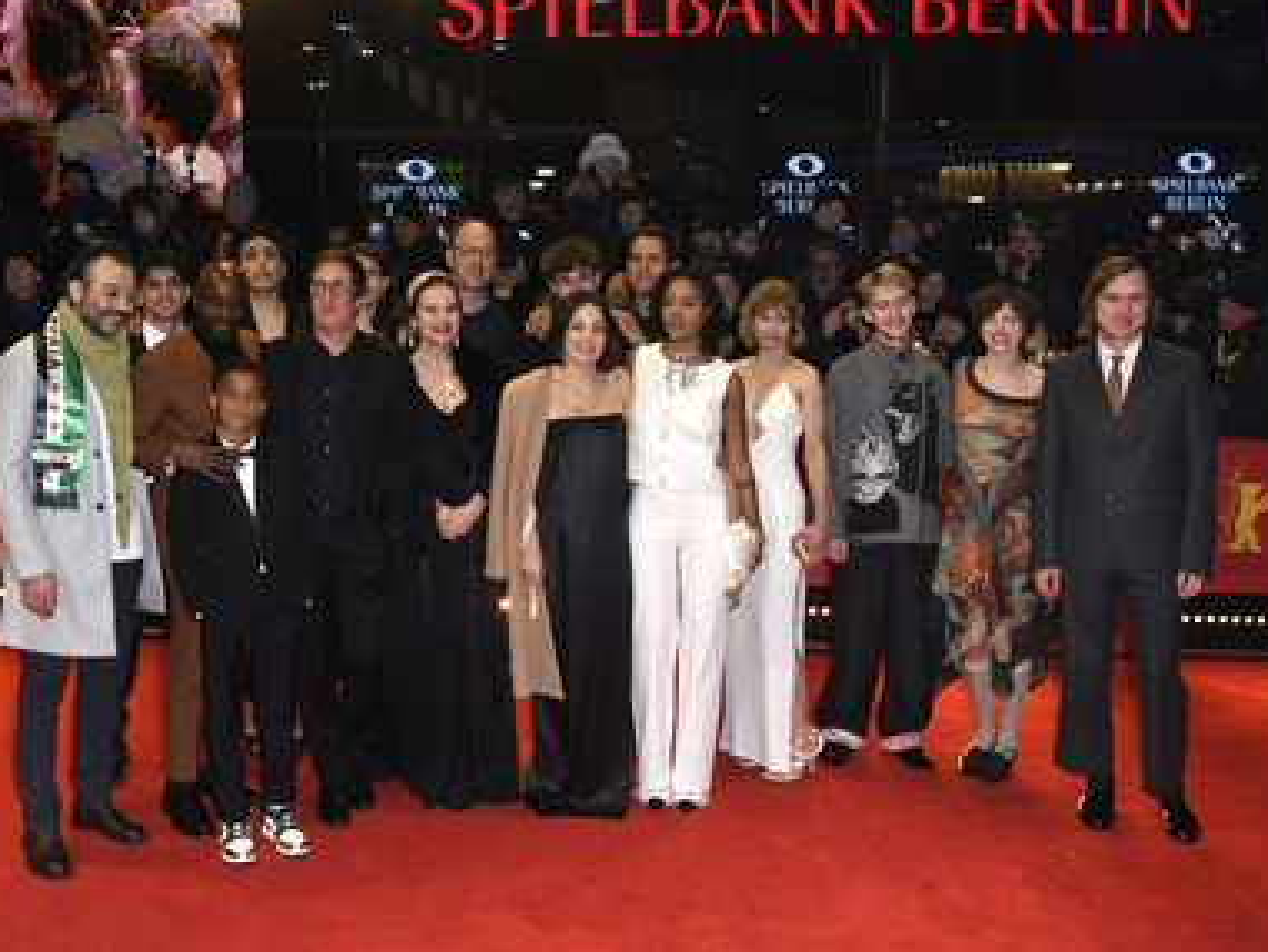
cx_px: 574
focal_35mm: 33
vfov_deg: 43.0
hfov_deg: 55.2
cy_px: 456
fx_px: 1209
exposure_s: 1/800
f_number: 4
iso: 800
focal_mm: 29
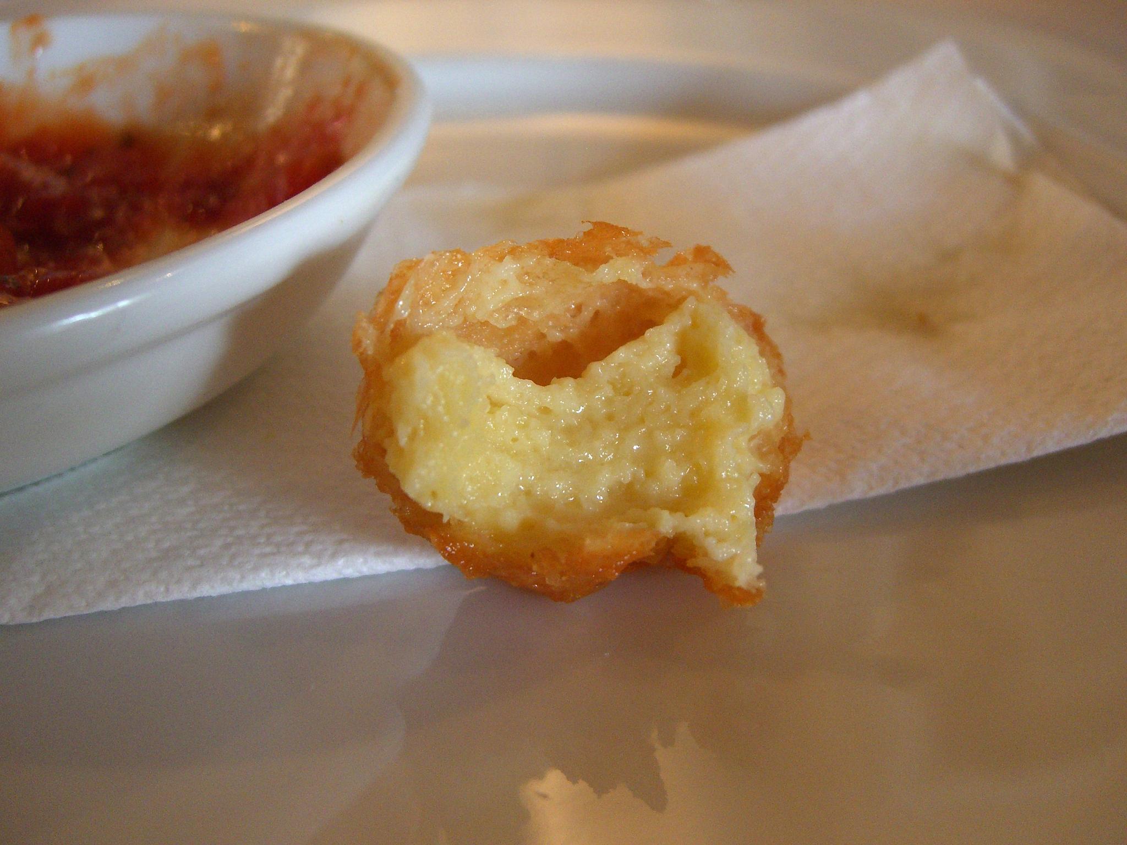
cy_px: 422
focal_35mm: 38
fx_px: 1237
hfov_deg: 49.0
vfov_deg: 37.7
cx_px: 564
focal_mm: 7.9
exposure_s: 1/30
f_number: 2.8
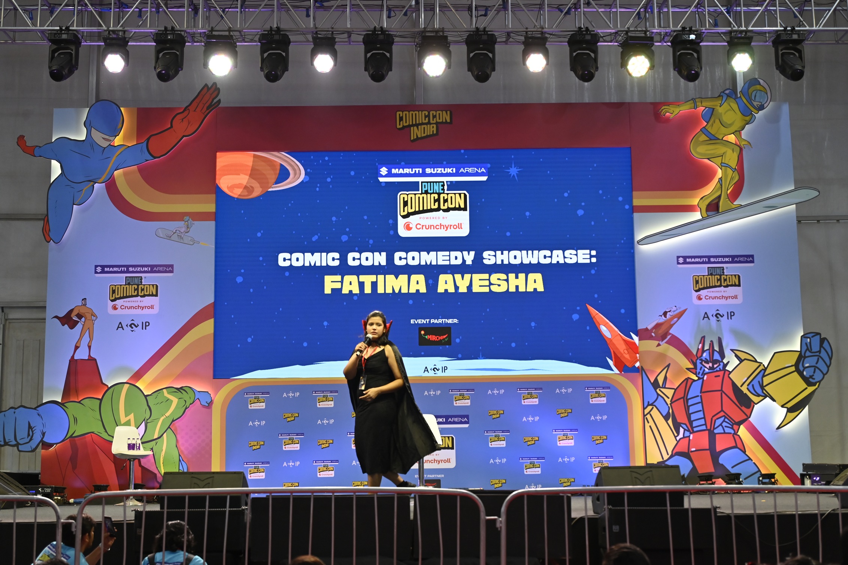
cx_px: 424
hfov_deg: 41.1
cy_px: 282
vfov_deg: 28.1
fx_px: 1130
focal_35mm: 48
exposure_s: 1/400
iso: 1600
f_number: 4
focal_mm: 48
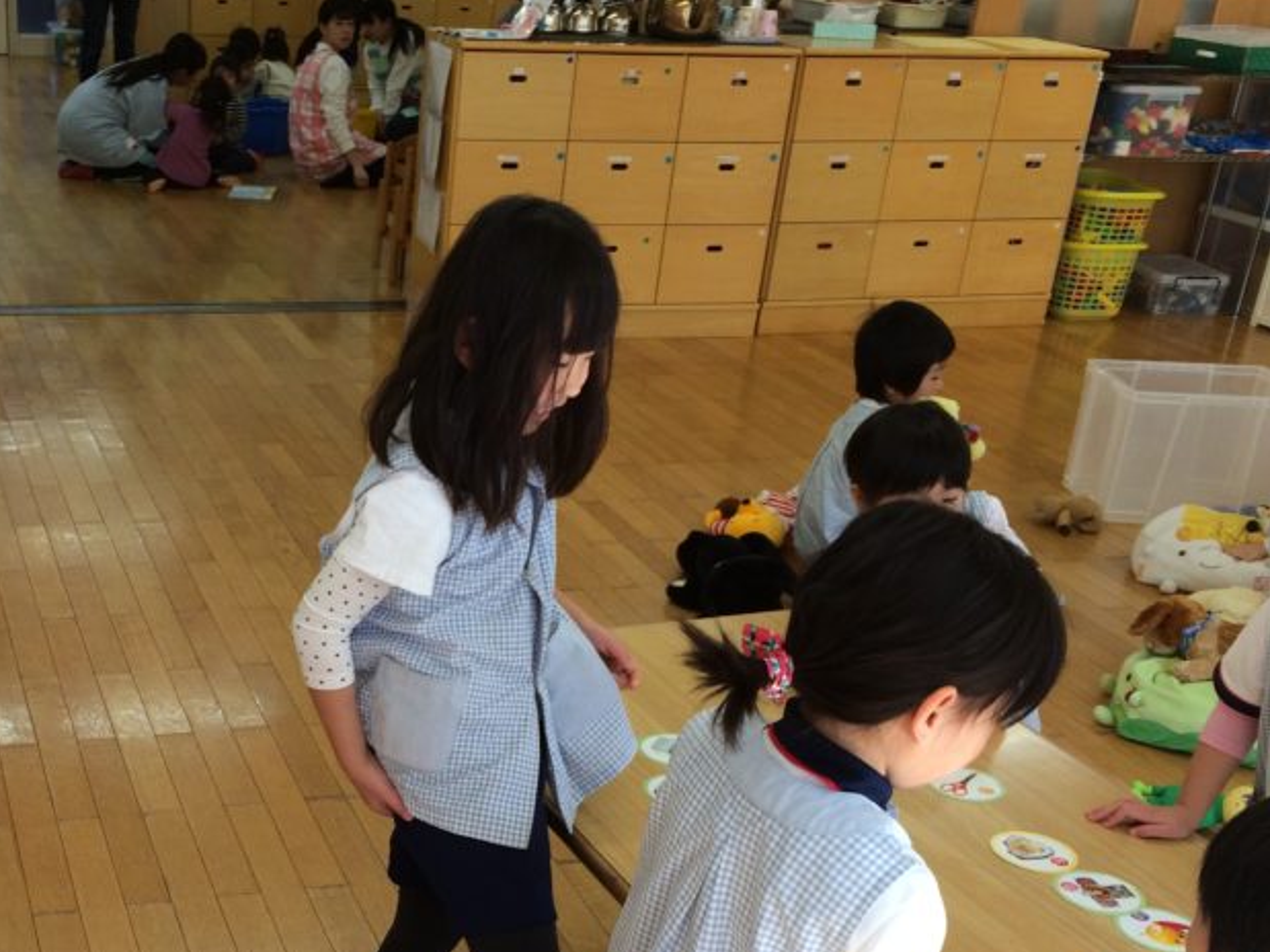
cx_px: 320
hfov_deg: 38.7
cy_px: 753
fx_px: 1761
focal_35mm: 48
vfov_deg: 29.6
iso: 40
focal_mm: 4.15
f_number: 2.2
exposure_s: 1/120
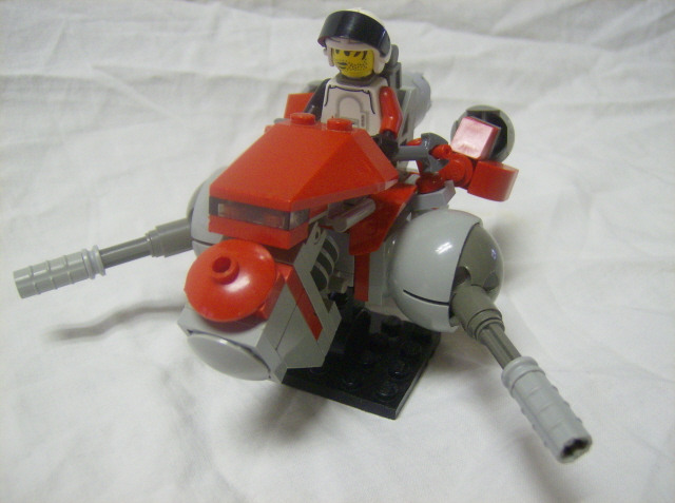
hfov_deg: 51.5
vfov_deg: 39.5
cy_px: 252
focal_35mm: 36
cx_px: 338
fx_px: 700
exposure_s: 1/19.5
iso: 200
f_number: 2.8
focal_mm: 6
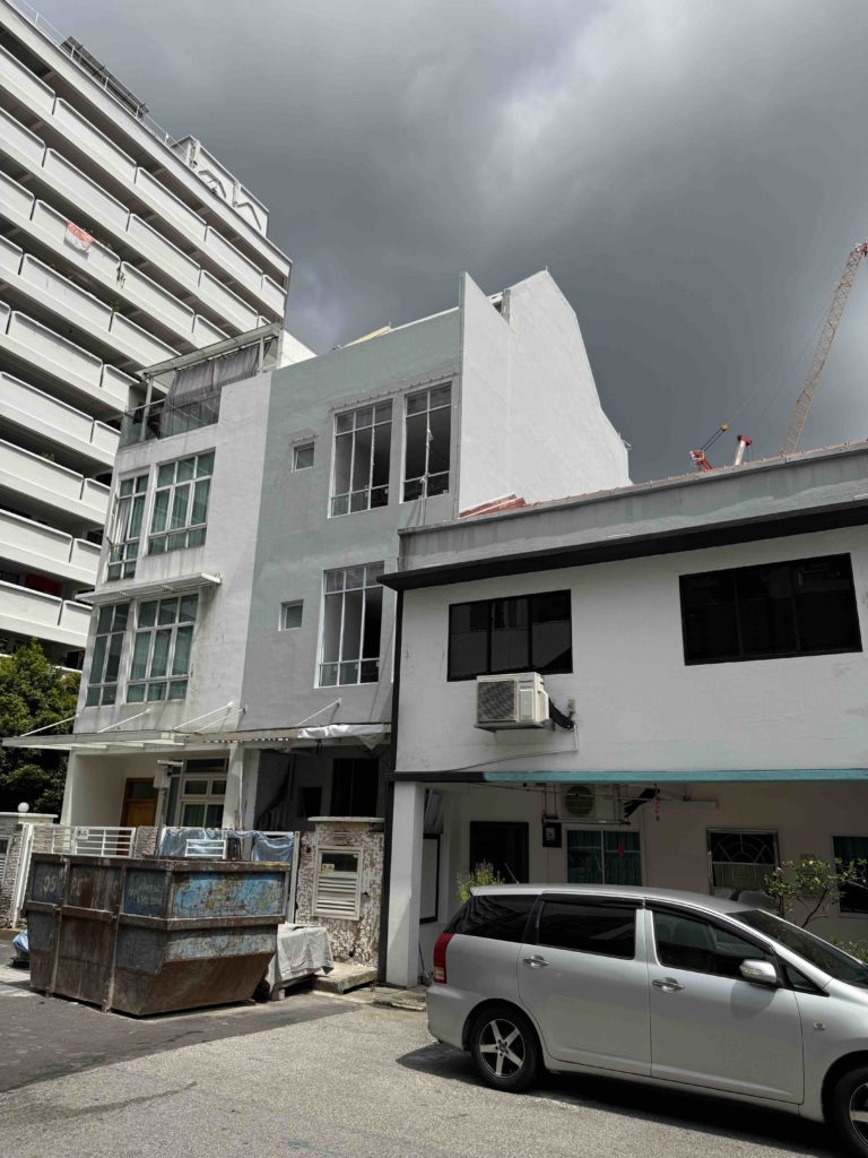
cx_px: 434
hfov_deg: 56.8
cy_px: 579
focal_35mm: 24
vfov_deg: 71.6
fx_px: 802
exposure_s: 1/8130
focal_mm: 6.76
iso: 80
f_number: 1.78
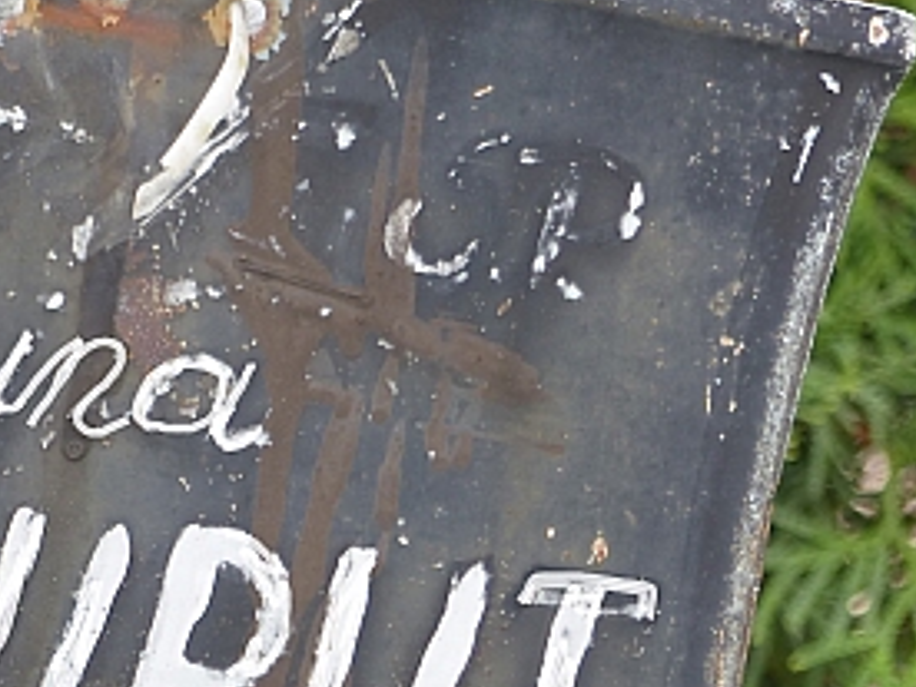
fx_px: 21593
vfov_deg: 1.8
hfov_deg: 2.4
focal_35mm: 816
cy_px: 591
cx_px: 153
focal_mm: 63.4
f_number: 2.8
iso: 100
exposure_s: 1/125
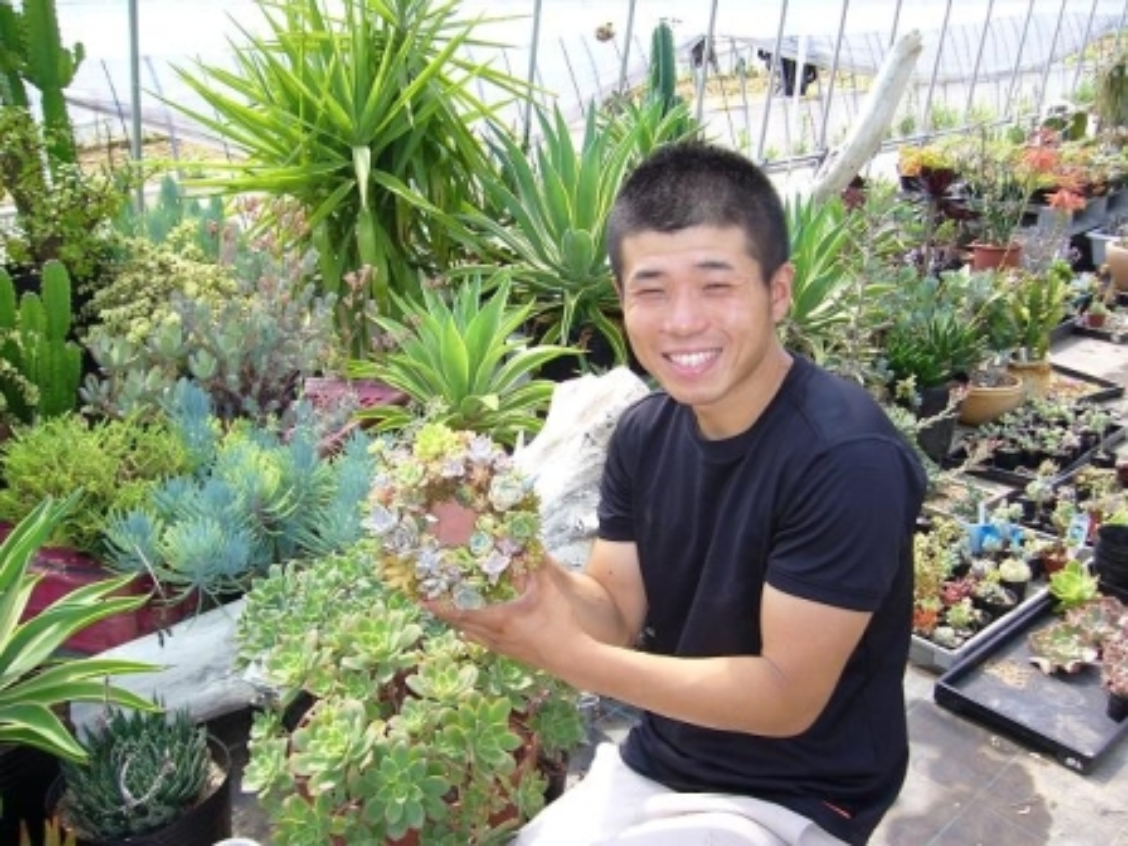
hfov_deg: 52.6
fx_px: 1141
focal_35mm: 35
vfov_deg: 40.7
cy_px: 423
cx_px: 564
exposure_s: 1/160
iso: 80
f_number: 2.8
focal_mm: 5.8
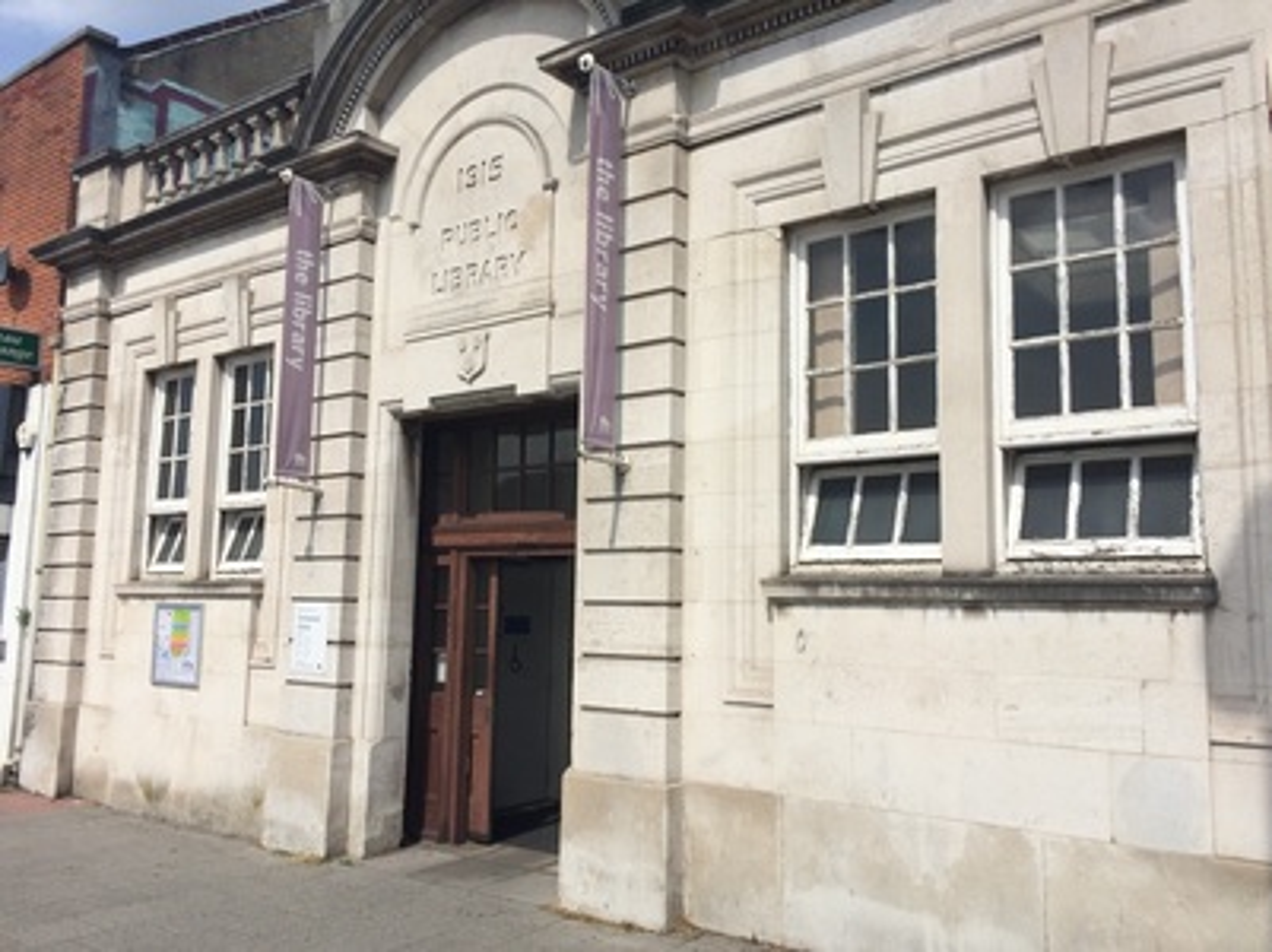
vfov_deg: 48.2
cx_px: 636
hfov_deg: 61.7
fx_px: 1065
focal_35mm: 29
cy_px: 476
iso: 32
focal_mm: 4.15
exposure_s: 1/3425
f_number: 2.2
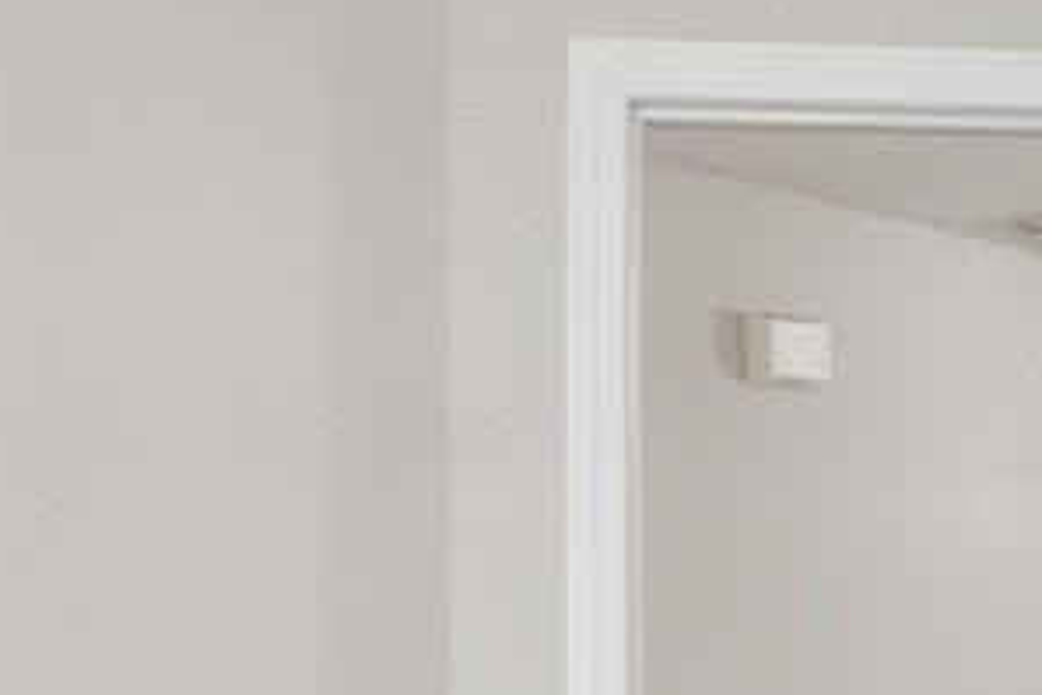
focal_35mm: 101
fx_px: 2923
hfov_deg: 19.6
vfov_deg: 13.1
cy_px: 892
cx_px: 1046
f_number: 4
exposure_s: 1/250
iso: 100
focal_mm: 10
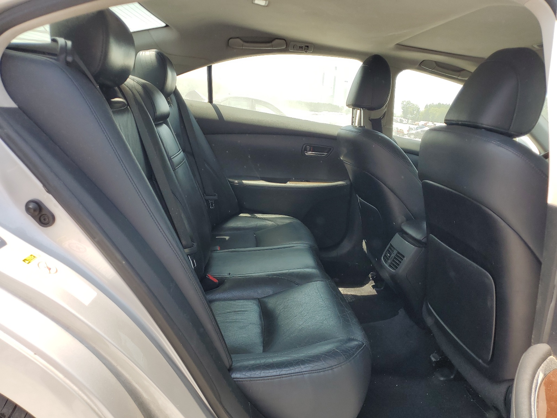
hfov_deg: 67.3
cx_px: 278
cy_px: 209
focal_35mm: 26
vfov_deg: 53.1
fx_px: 418
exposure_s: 1/625
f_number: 1.5
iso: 50
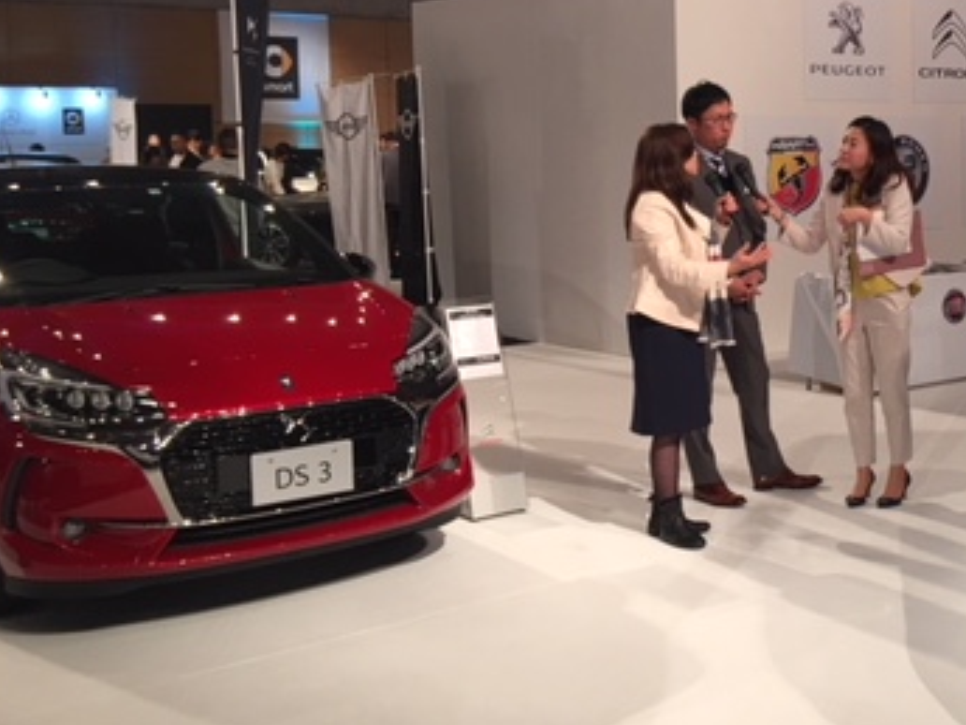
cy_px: 247
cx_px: 862
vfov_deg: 26.9
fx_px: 1507
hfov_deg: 33.7
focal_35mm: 54
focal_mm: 4.15
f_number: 2.2
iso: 25
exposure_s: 1/15
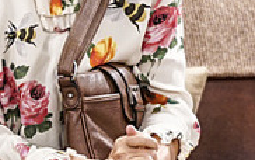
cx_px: 308
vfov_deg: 1.6
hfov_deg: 2.5
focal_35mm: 840
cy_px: 10
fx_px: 5841
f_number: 4
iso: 3200
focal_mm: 192
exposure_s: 1/160
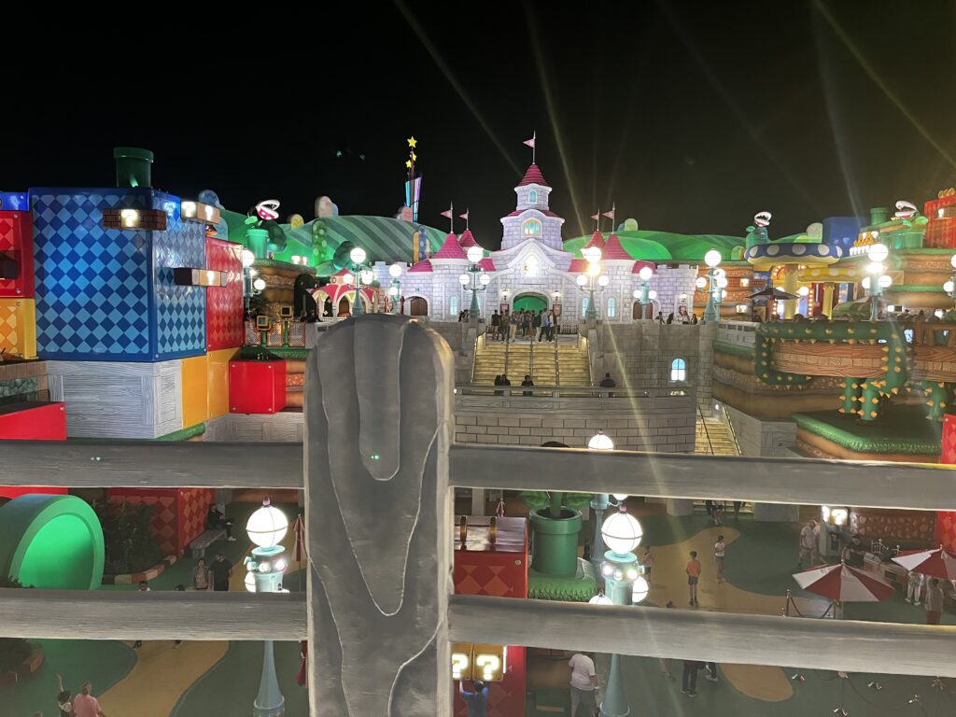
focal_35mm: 26
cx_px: 478
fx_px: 718
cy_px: 358
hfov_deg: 67.3
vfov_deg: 53.1
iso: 400
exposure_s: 1/60
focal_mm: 5.1
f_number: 1.6
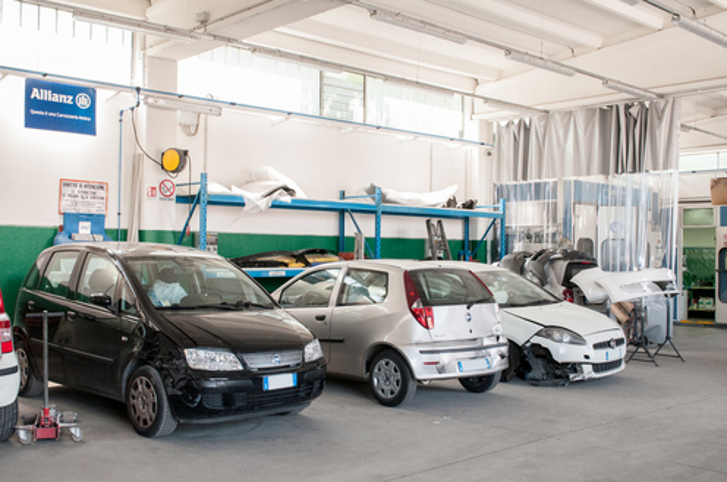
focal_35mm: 39
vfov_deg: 34.1
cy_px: 241
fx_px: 786
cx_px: 364
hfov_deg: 49.6
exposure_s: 1/60
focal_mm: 26
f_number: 9
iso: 1600
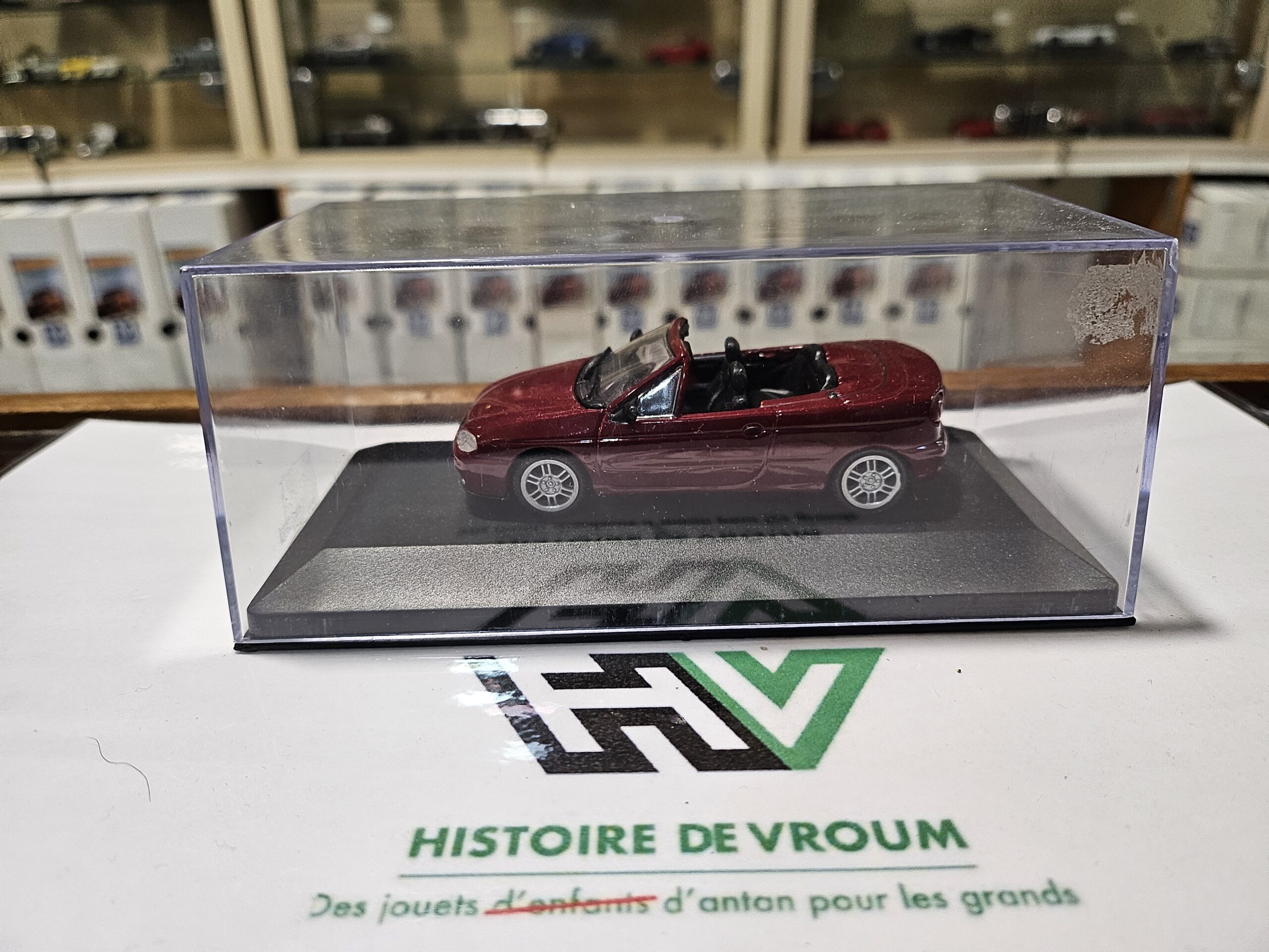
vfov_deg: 56.8
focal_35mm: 24
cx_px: 634
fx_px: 880
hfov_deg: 71.6
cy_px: 476
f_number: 1.8
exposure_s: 1/100
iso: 160
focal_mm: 5
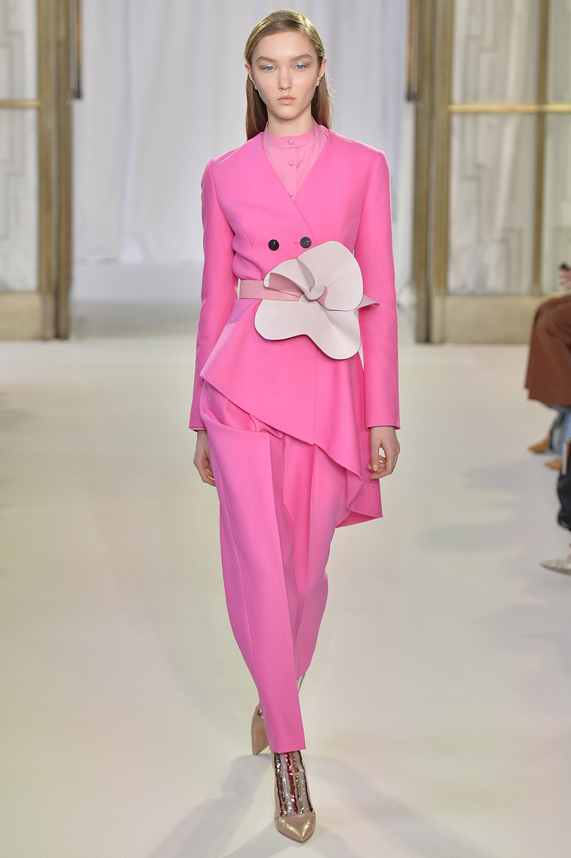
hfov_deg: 10.5
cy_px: 429
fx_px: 3096
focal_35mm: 130
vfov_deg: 15.8
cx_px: 286
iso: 1000
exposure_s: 1/500
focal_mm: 130
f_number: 5
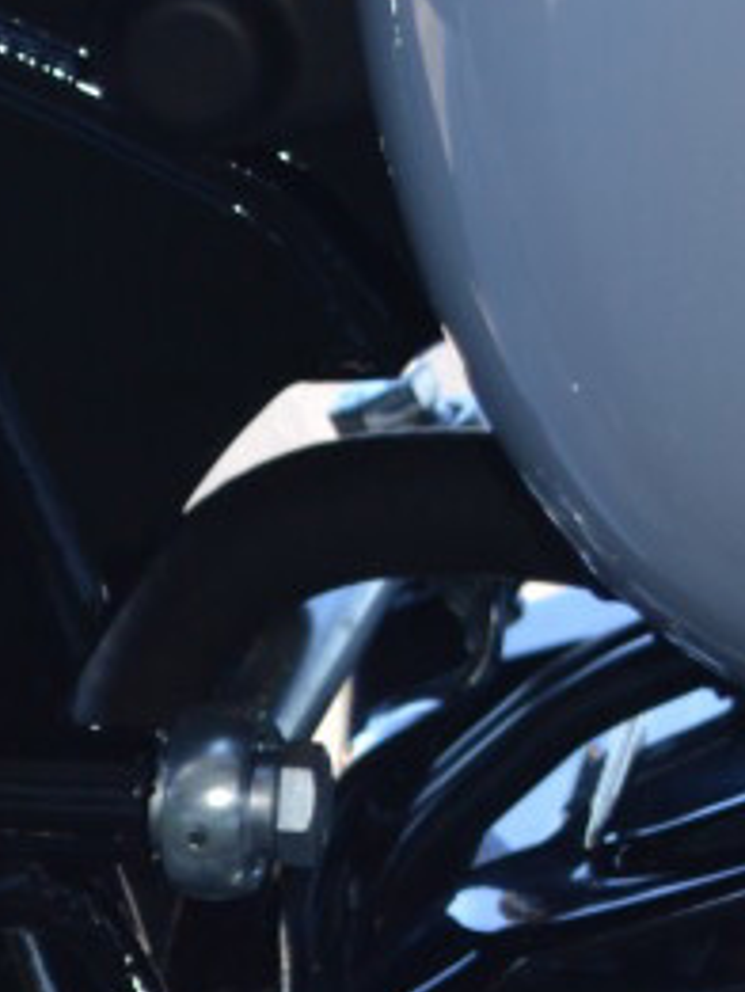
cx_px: 1996
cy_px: -266
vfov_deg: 5.9
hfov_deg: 4.4
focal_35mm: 331
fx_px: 9491
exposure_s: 1/125
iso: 220
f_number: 5.6
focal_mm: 50
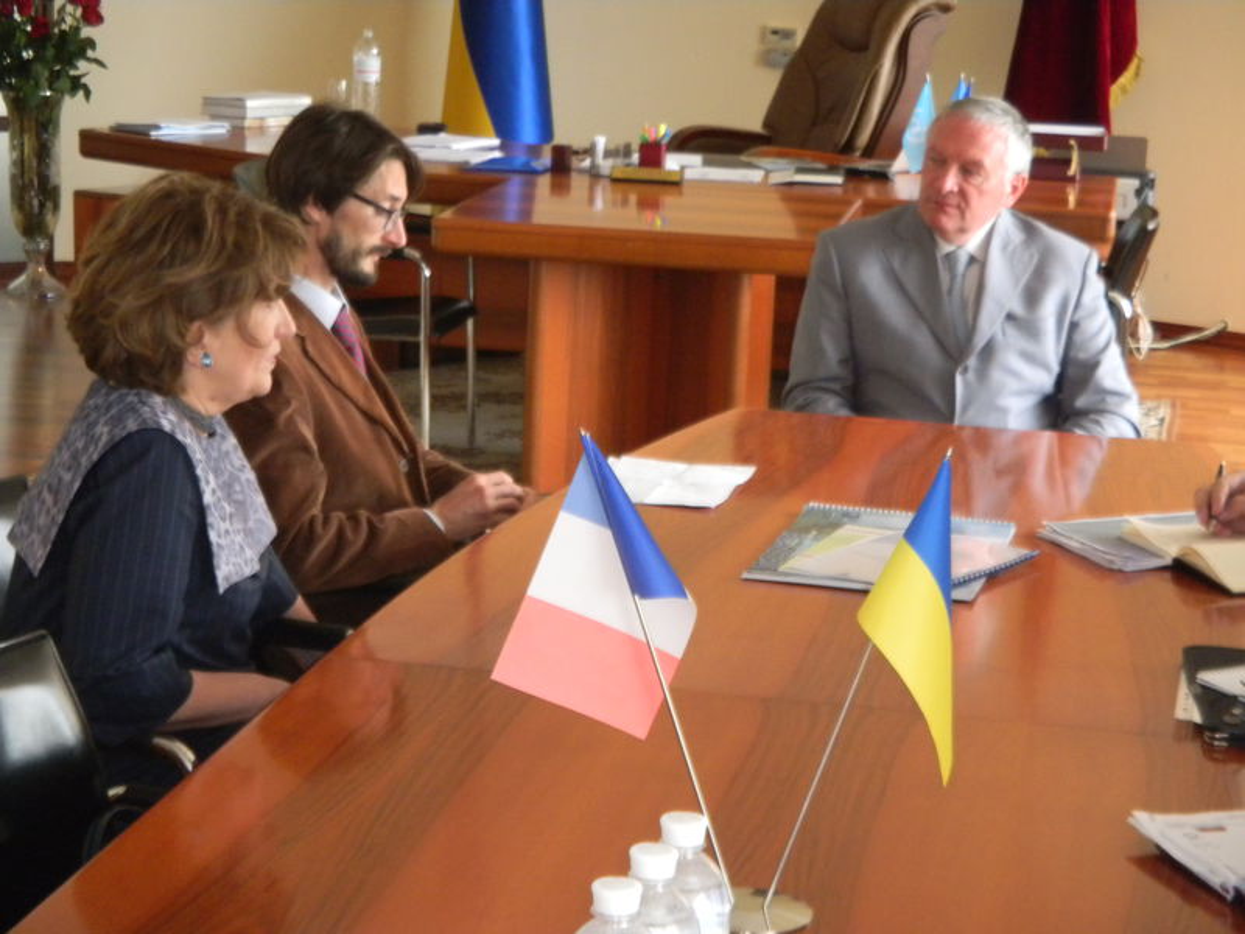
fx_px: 2985
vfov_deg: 17.8
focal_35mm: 83
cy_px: 467
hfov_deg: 23.6
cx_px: 622
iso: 400
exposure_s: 1/37.1
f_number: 4.8
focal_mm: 14.9
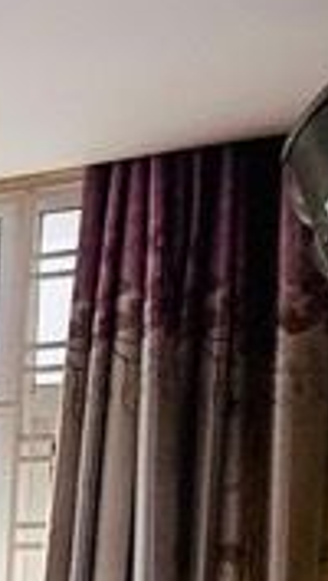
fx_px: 1356
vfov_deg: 22.6
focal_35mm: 88
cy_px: 666
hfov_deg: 7.4
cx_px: -1099
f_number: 2.2
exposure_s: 1/100
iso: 100
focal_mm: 2.22
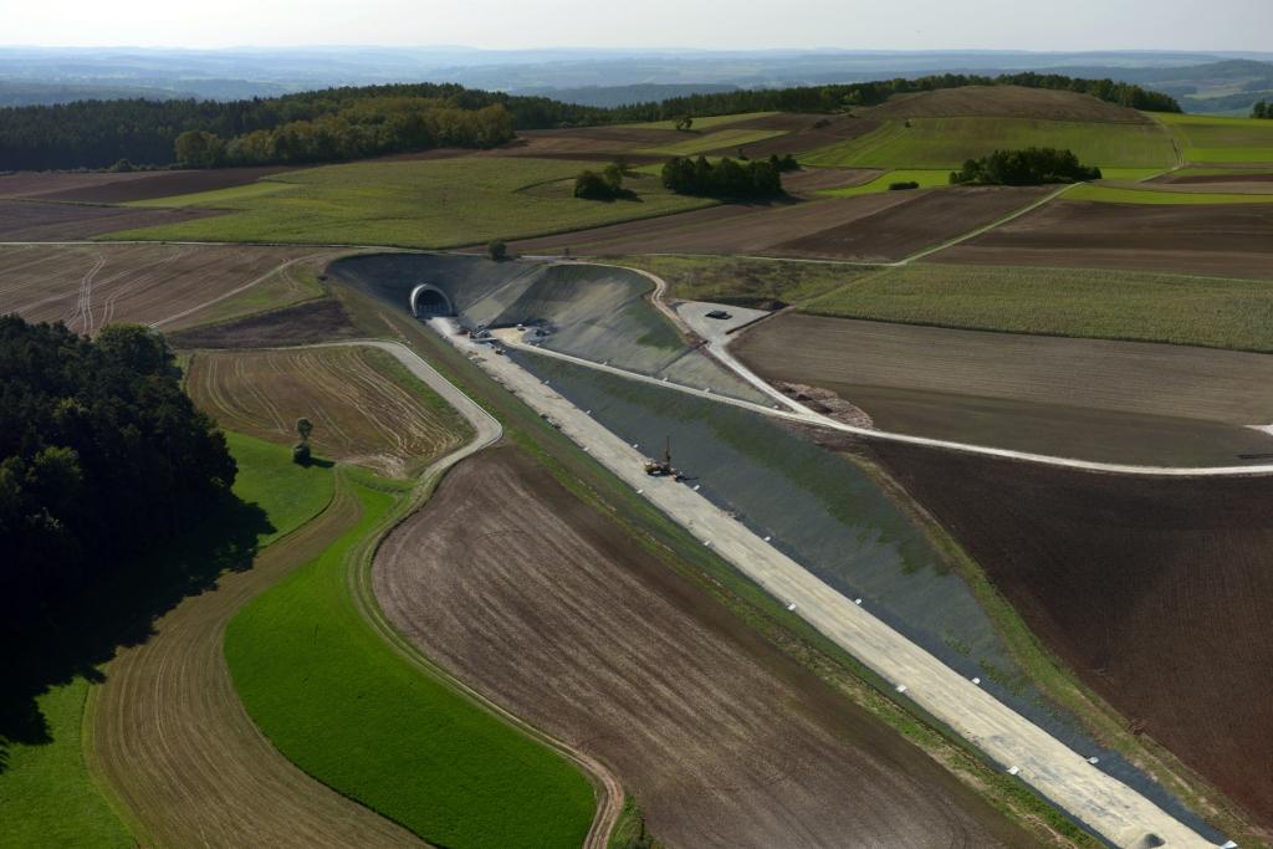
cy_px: 424
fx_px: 1768
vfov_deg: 27.0
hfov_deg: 39.6
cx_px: 636
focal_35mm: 50
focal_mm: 50
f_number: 4.5
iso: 100
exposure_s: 1/1000
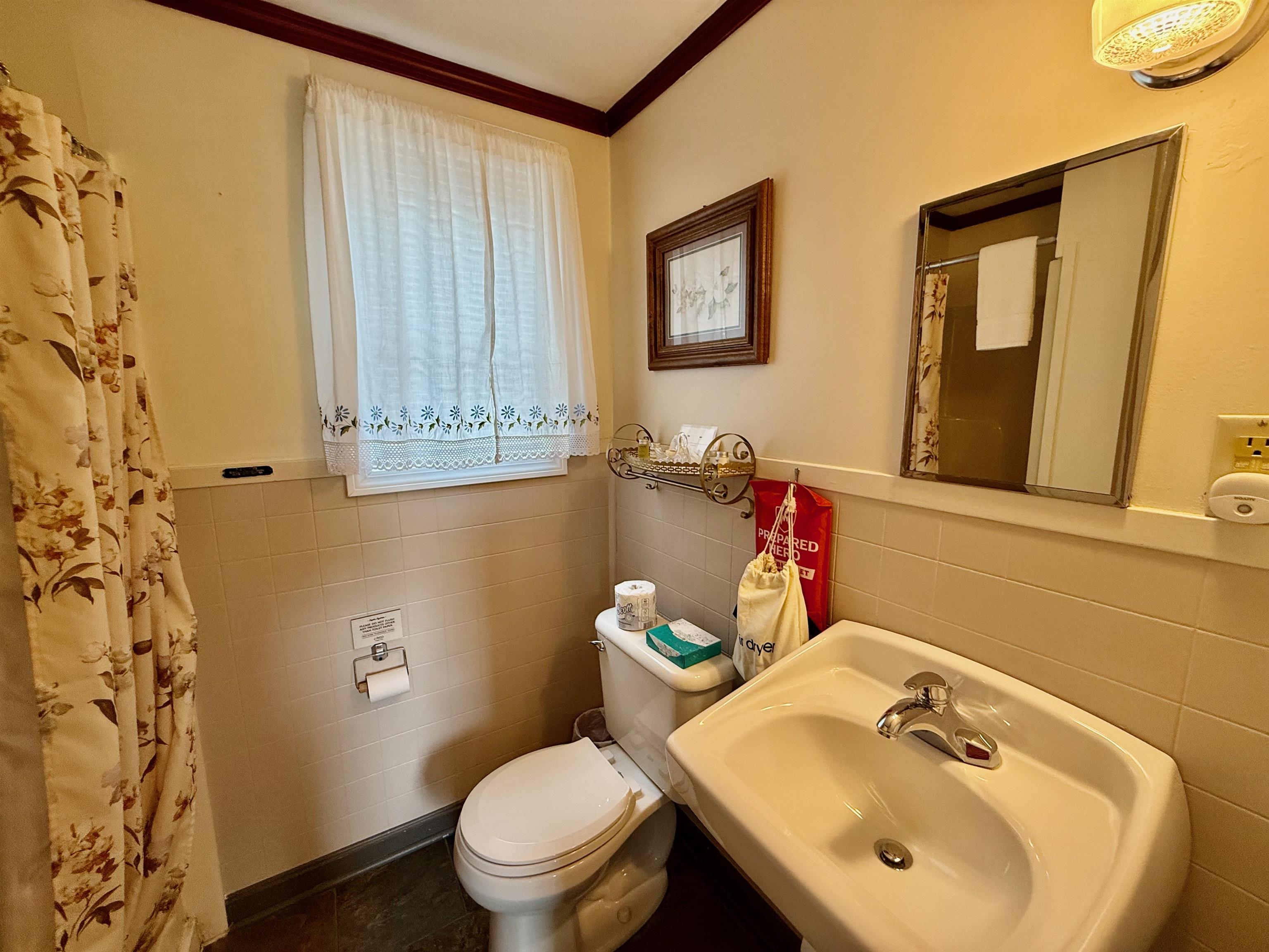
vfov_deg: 85.7
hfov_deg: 102.1
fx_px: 513
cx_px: 634
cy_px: 476
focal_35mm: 14
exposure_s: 1/120
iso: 200
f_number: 2.2
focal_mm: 2.22
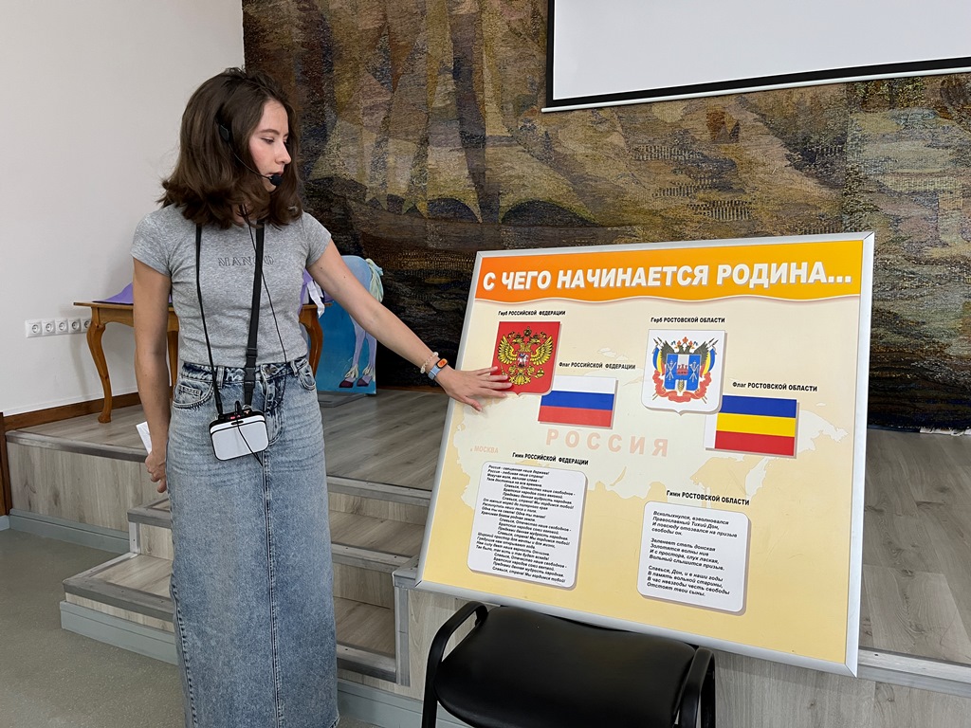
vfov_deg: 53.1
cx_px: 486
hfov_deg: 67.3
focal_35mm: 26
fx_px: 729
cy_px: 364
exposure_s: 1/50
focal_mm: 5.1
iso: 125
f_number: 1.6
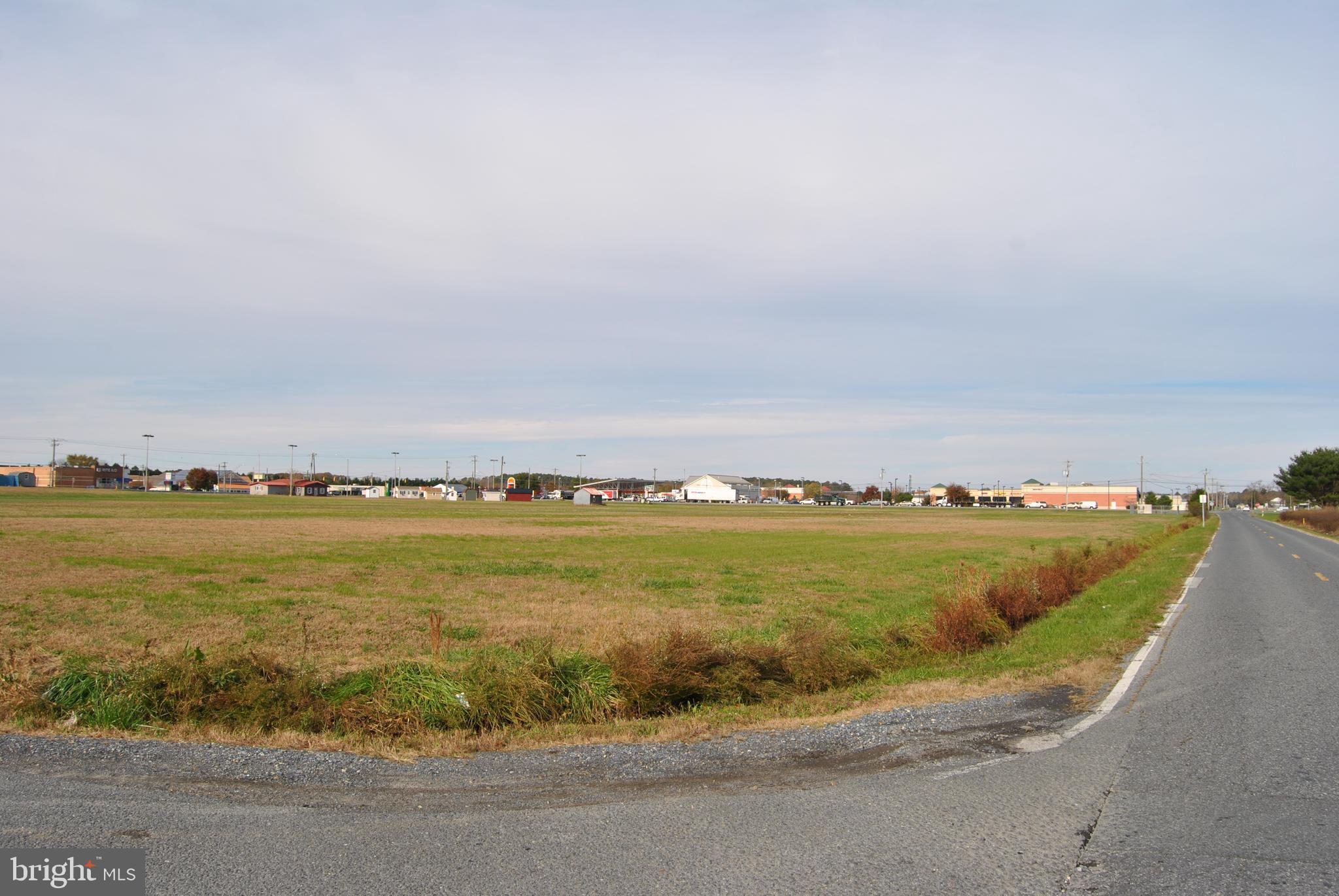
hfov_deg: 67.3
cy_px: 448
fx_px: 1005
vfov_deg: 48.0
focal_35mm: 27
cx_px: 670
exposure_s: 1/320
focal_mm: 18
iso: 100
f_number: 9
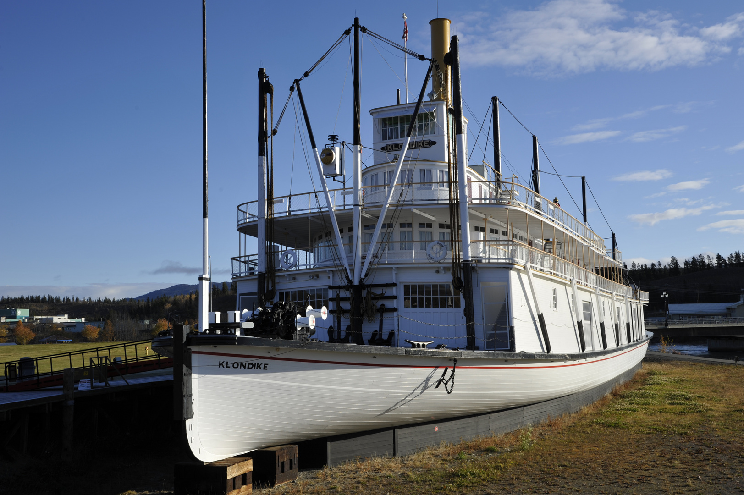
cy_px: 248
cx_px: 372
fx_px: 785
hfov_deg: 50.7
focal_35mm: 38
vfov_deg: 35.0
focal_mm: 38
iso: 200
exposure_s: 1/200
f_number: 11
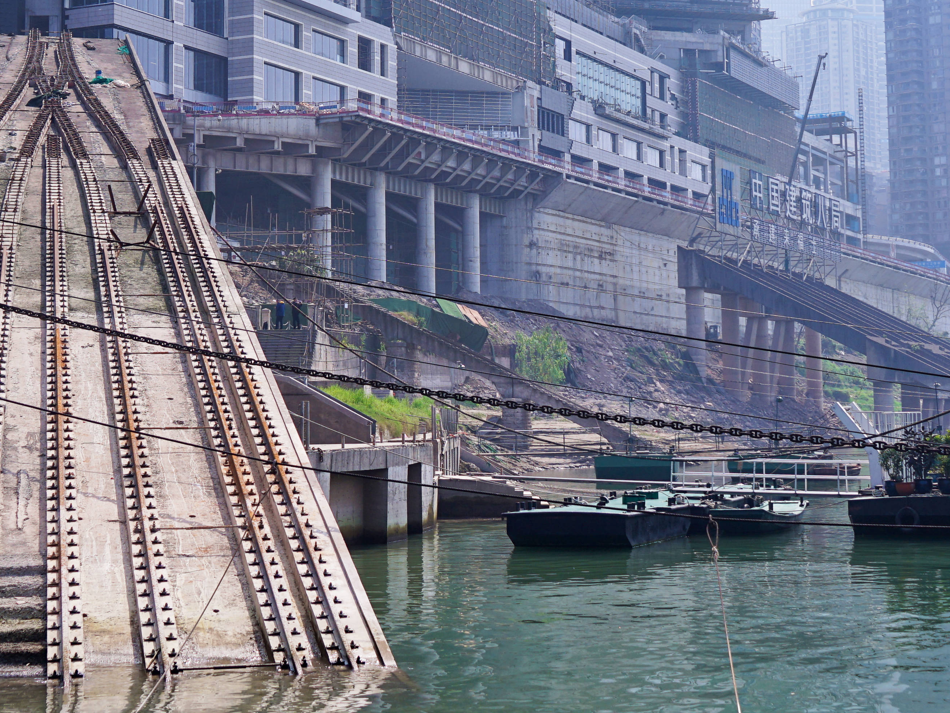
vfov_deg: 22.2
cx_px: 564
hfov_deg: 29.3
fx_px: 1811
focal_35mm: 66
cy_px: 262
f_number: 4
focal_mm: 30
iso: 100
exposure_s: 1/1250
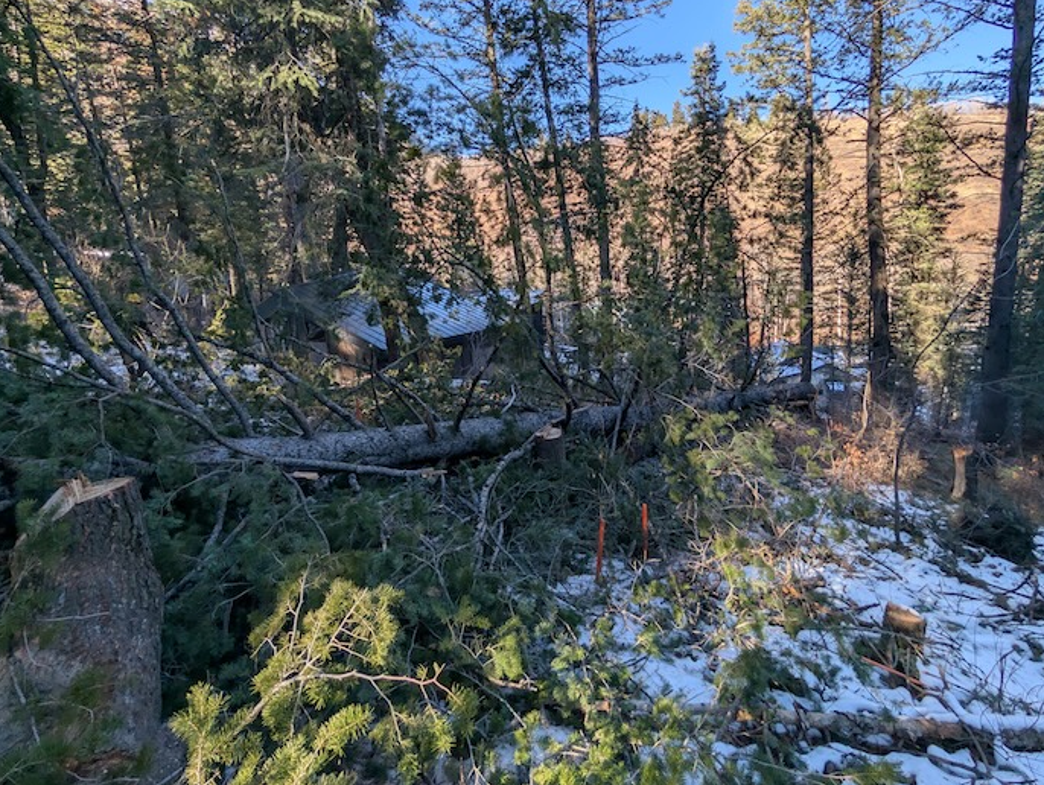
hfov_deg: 101.9
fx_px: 423
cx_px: 551
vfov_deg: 85.1
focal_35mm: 14
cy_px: 329
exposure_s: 1/934
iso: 48
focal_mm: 2.02
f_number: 1.7
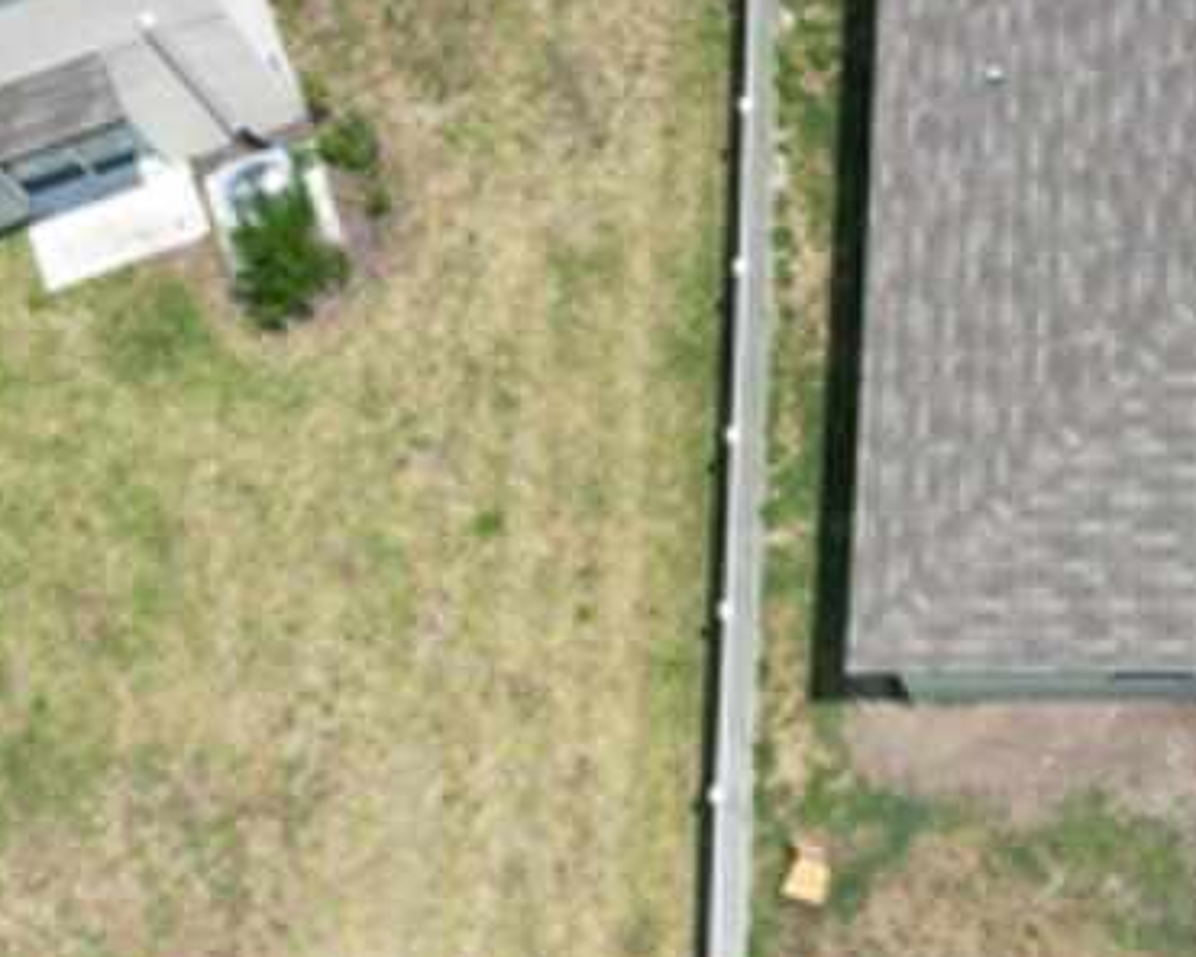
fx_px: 2867
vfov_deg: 18.9
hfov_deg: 22.6
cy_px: 382
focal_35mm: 81
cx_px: 1219
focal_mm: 6.72
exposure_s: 1/2500
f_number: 1.7
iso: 100
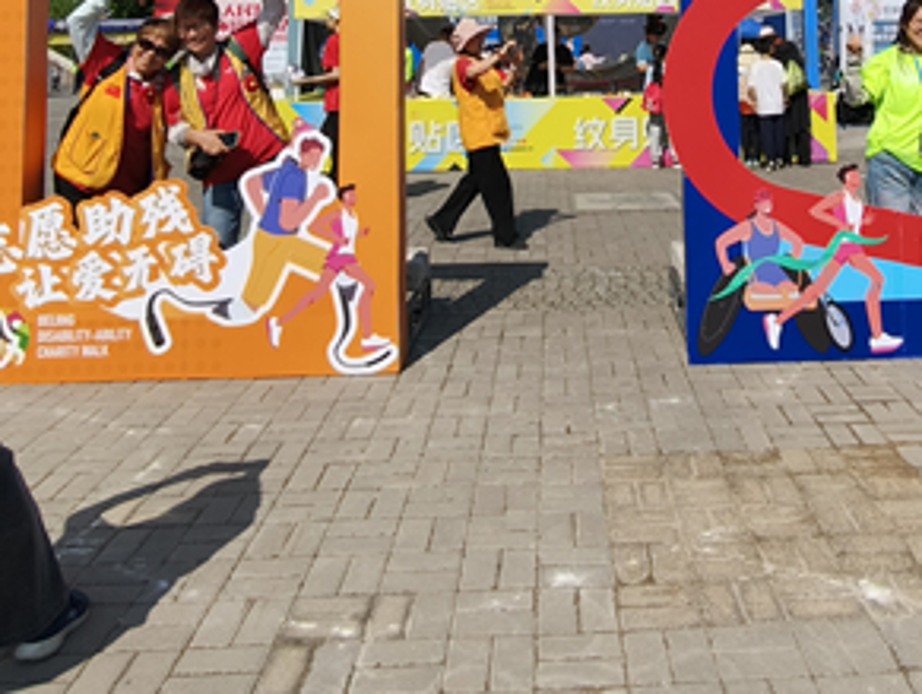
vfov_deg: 35.8
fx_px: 933
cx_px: 596
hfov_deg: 51.8
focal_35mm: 35
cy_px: -38
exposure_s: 1/1117
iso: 50
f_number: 2
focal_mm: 2.32
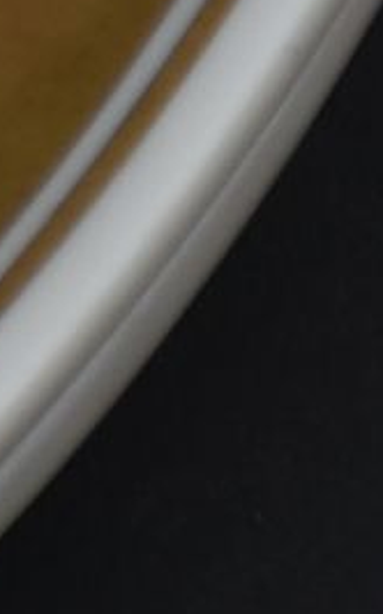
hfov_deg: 1.0
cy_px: -1422
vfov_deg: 1.6
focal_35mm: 1290
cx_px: -2083
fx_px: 21563
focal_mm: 75
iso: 200
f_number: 10
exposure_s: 1/60
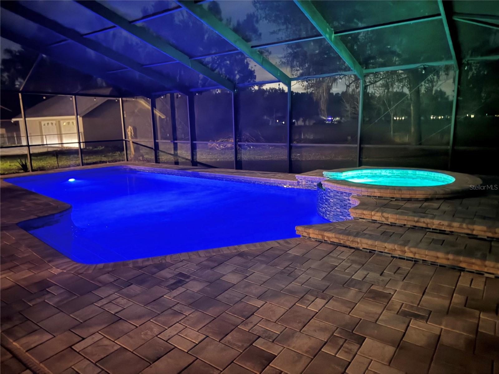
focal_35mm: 24
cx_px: 250
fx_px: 346
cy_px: 187
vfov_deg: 56.8
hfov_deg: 71.6
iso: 4000
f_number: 1.78
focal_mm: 6.76
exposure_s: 1/2
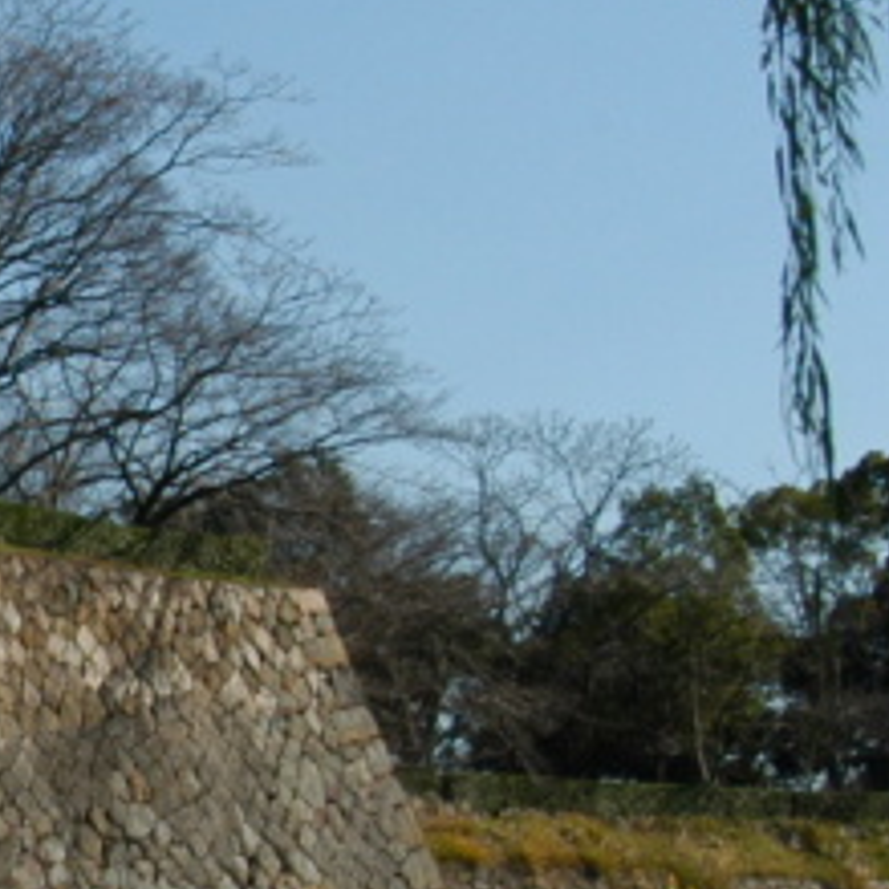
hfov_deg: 11.8
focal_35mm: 143
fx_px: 4155
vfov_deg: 12.2
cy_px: 578
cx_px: -333
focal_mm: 24
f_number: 10
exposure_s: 1/350
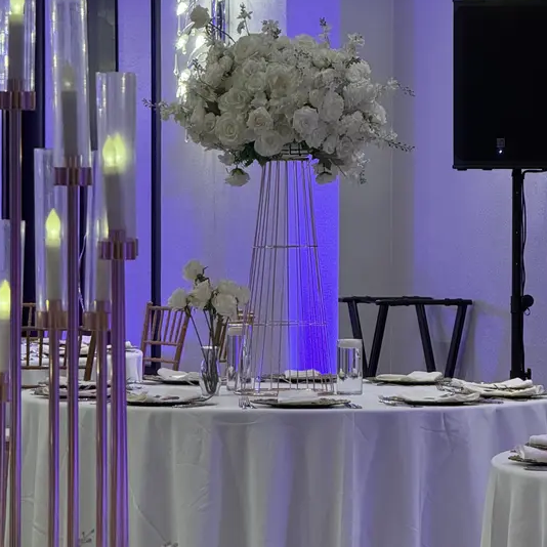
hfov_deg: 8.3
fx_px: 3790
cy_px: 238
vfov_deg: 8.3
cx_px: 303
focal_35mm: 212
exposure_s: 1/60
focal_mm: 15.66
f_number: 2.8
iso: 400
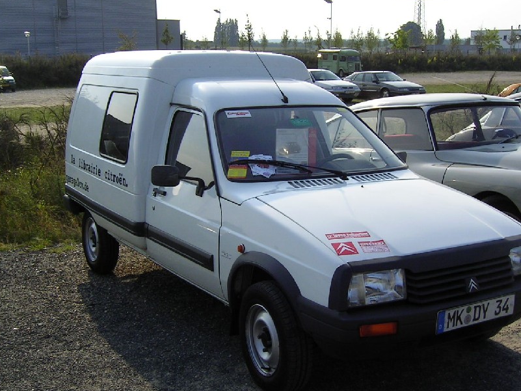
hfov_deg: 41.2
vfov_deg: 31.5
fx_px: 692
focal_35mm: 46
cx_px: 282
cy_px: 214
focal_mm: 5.6
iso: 50
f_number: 4.8
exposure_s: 1/402
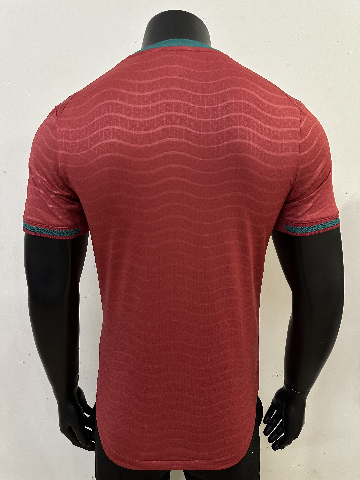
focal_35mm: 24
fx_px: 333
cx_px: 180
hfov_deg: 56.8
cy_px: 240
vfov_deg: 71.6
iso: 400
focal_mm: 6.86
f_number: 1.78
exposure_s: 1/50
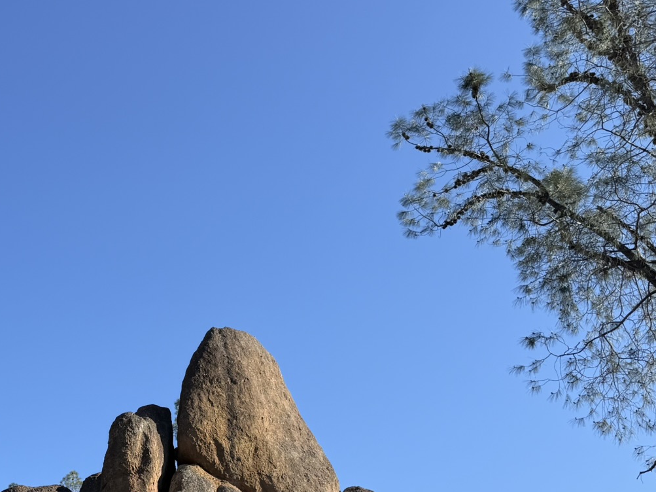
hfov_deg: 37.7
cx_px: 148
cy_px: 415
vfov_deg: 28.8
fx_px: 928
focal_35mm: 49
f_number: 1.78
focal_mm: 6.76
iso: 80
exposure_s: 1/2611
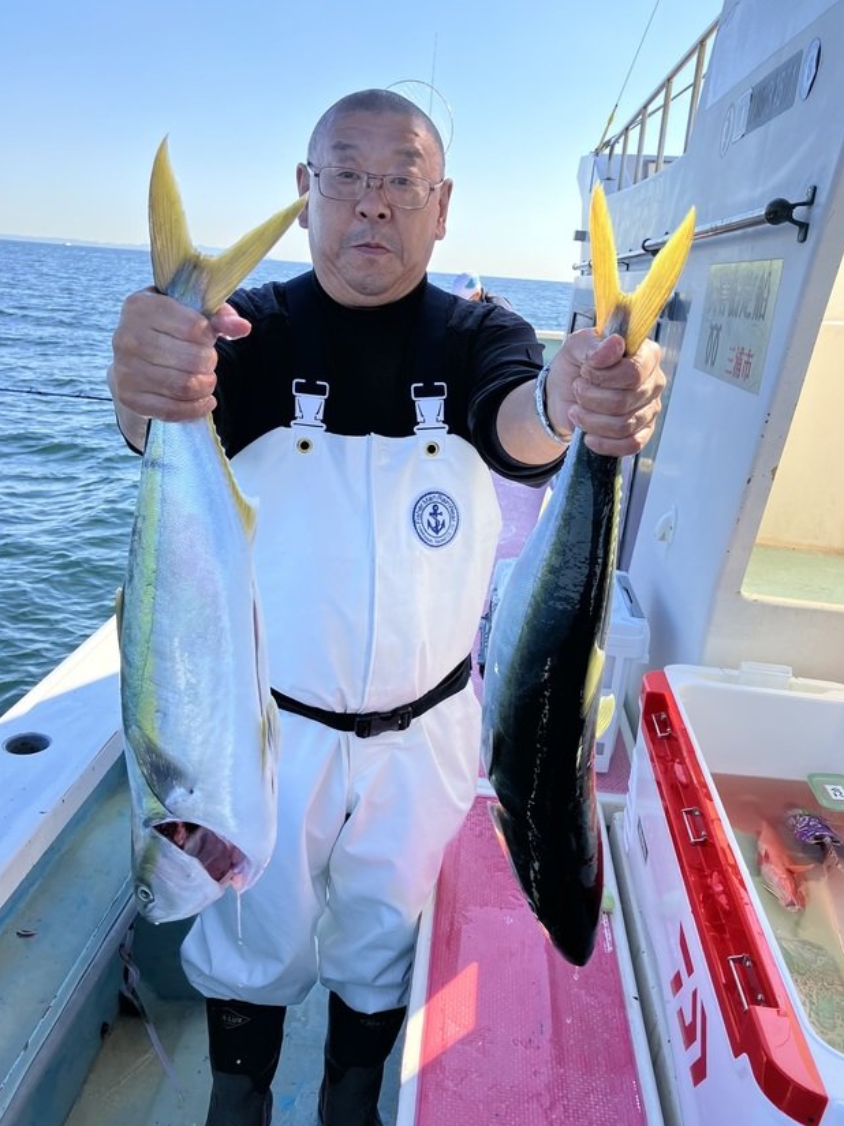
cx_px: 423
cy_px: 580
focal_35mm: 29
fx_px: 943
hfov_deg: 48.2
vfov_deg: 61.7
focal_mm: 3.99
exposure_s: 1/395
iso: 32
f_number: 1.8
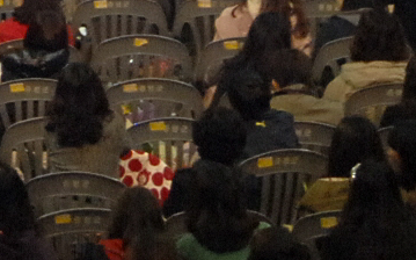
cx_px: -207
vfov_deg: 3.0
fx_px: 4963
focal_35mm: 438
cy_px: -425
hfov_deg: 4.8
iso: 800
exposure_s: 1/80
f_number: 4.5
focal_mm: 48
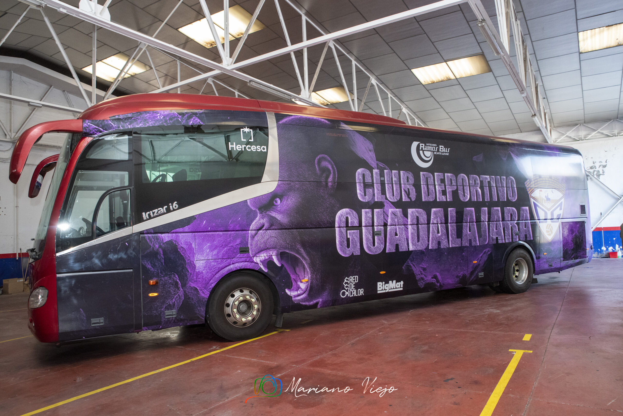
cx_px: 312
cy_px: 208
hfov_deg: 60.3
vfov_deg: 42.4
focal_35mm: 31
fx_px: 537
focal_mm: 31
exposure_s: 1/125
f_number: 4
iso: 2500
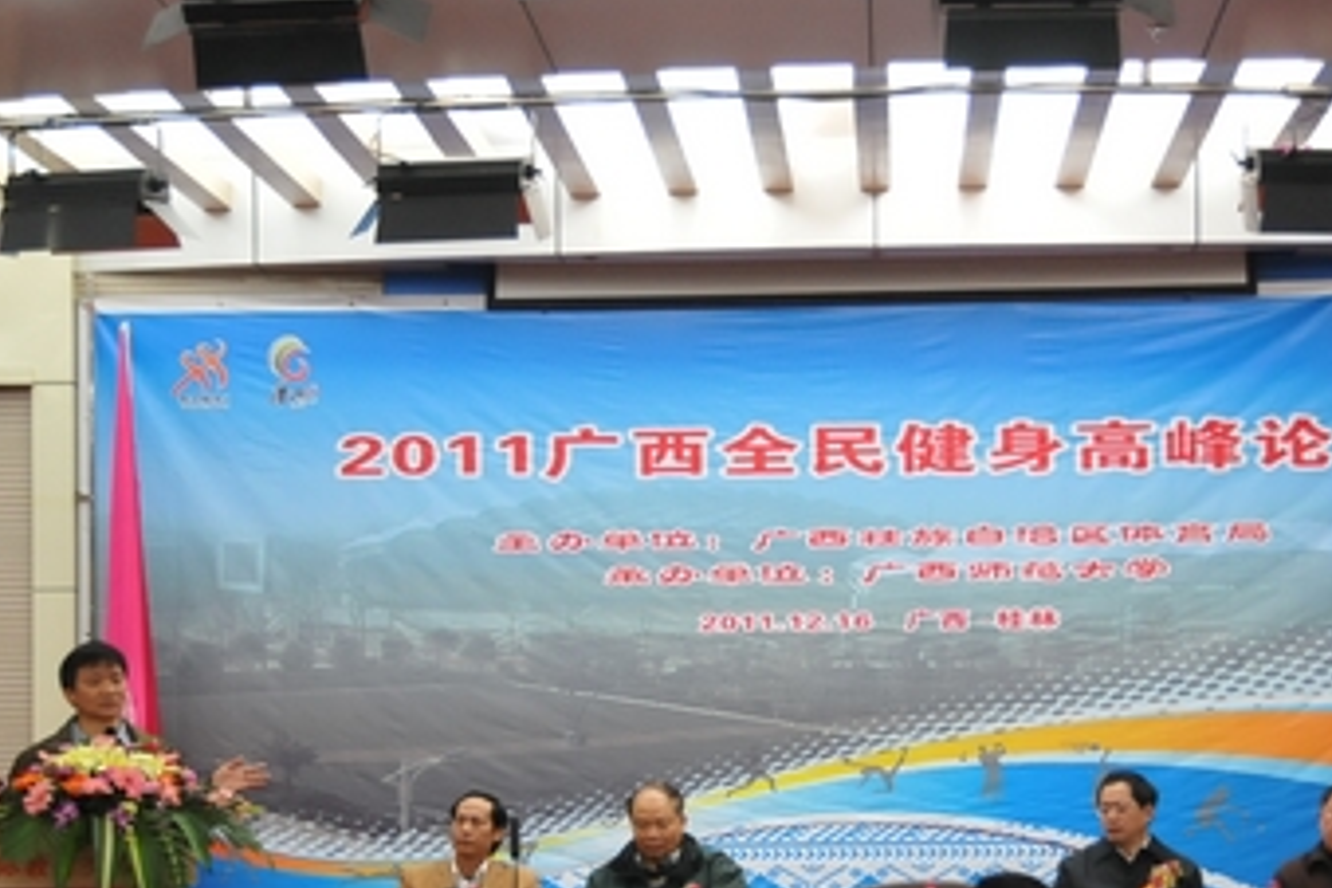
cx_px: 802
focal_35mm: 85
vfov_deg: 16.0
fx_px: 3145
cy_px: 578
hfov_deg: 23.9
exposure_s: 1/30
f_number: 4.2
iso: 1600
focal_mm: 32
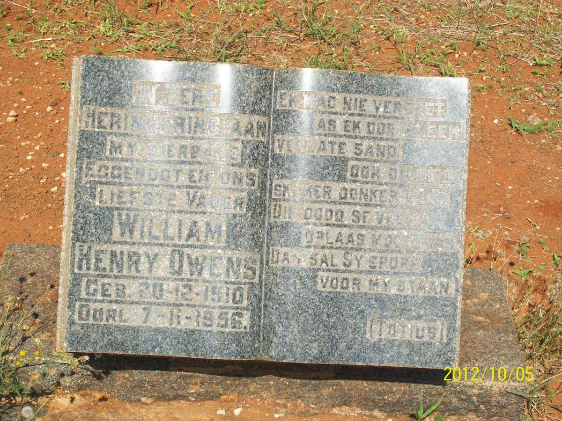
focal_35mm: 70
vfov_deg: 21.0
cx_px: 281
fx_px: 1136
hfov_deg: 27.8
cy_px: 210
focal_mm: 11.6
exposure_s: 1/640
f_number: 3.8
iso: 64
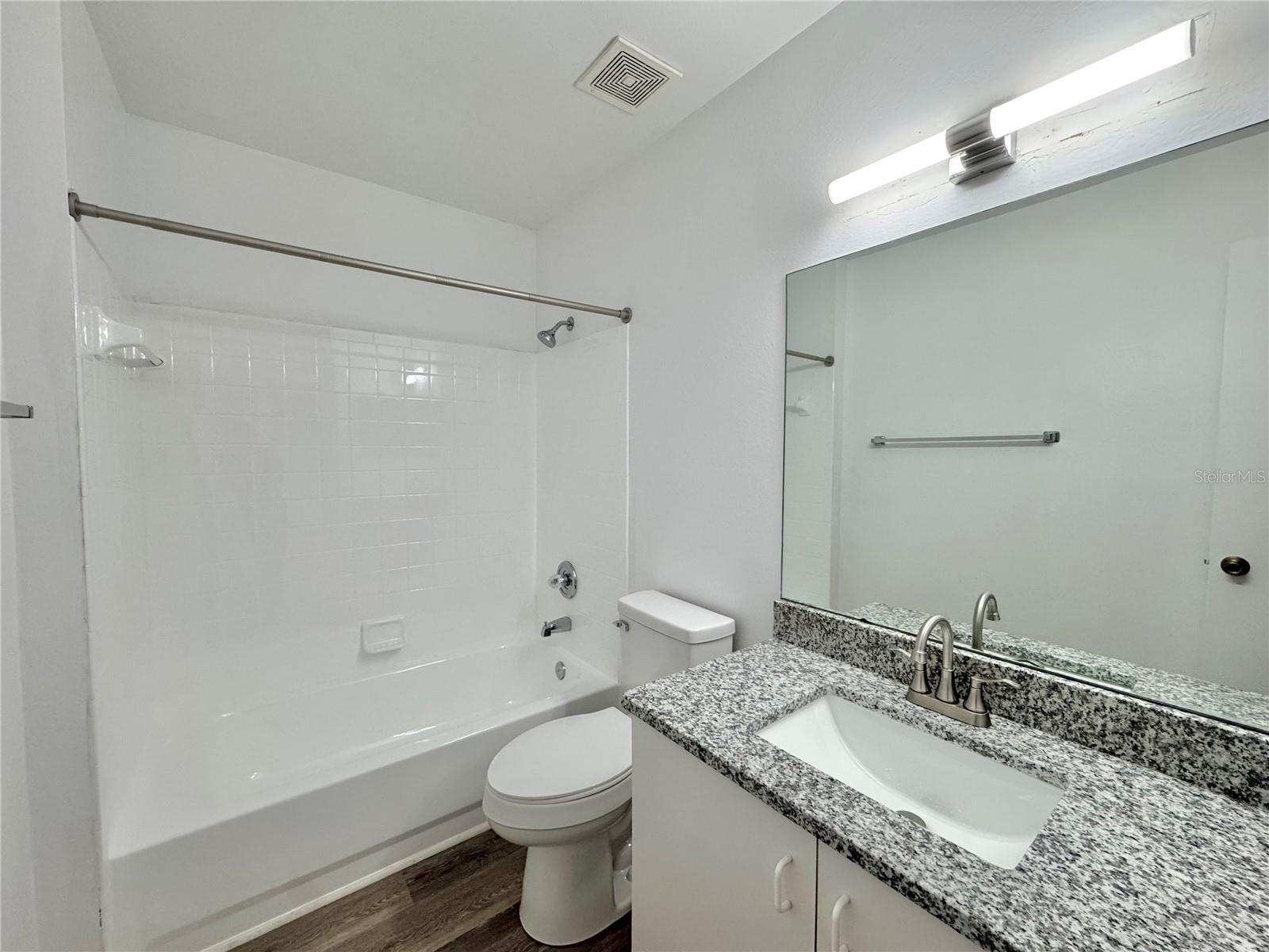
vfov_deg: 85.7
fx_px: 513
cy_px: 476
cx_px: 634
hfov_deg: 102.1
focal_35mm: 14
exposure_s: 1/120
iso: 200
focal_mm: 2.22
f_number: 2.2
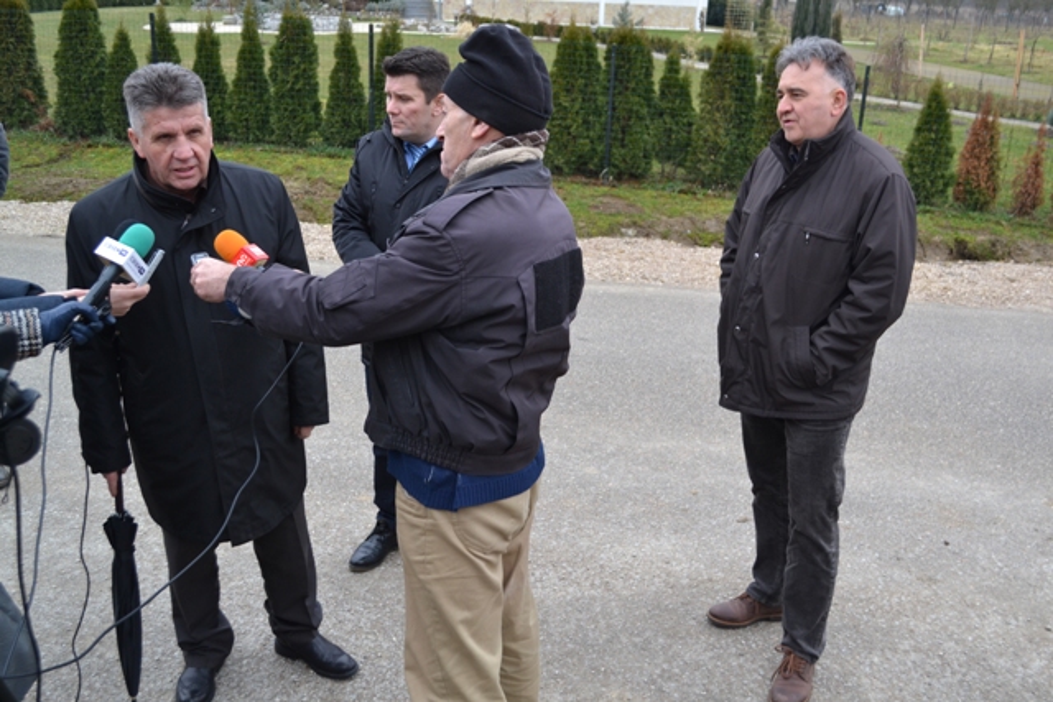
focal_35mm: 36
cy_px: 351
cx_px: 526
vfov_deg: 36.9
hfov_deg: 53.1
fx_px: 1053
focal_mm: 24
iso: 400
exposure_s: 1/125
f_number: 5.6
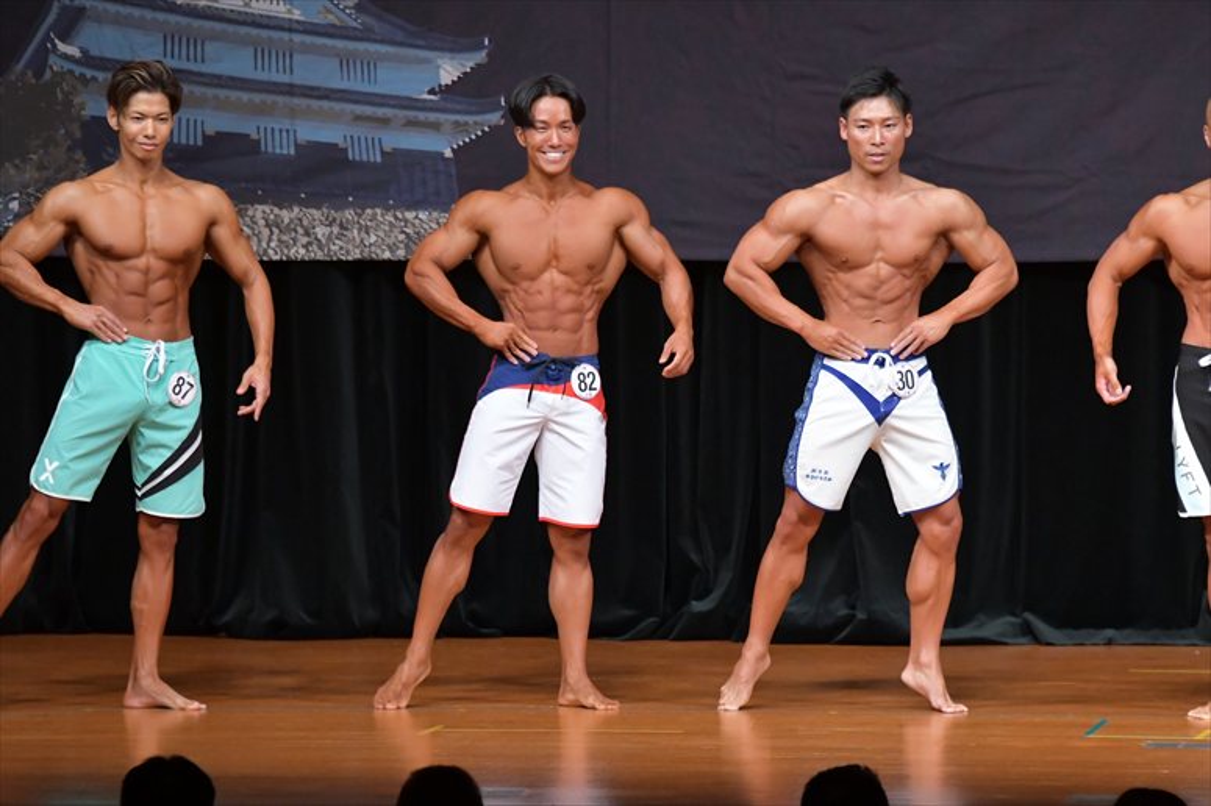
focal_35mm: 270
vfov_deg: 5.1
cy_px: 403
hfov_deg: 7.6
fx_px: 9078
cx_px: 606
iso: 5000
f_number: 5.6
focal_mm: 180
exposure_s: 1/400
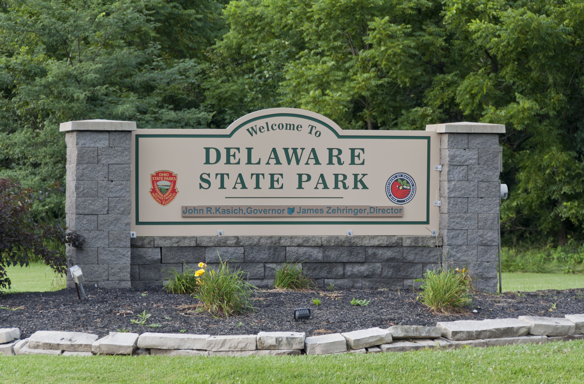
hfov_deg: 13.1
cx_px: 292
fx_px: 2544
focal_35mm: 158
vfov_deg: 8.6
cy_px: 192
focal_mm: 105
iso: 200
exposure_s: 1/125
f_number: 5.6
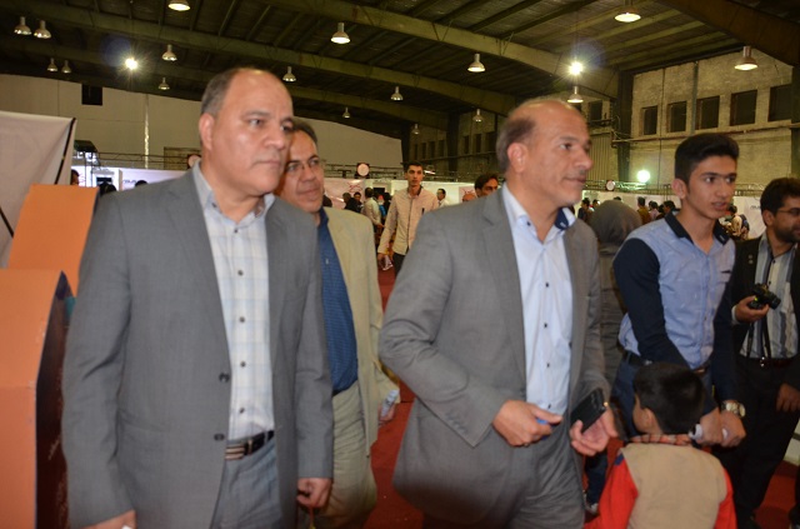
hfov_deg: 67.5
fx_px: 598
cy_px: 264
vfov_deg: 47.7
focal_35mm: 27
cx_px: 400
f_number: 3.5
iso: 800
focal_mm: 18
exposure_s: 1/60
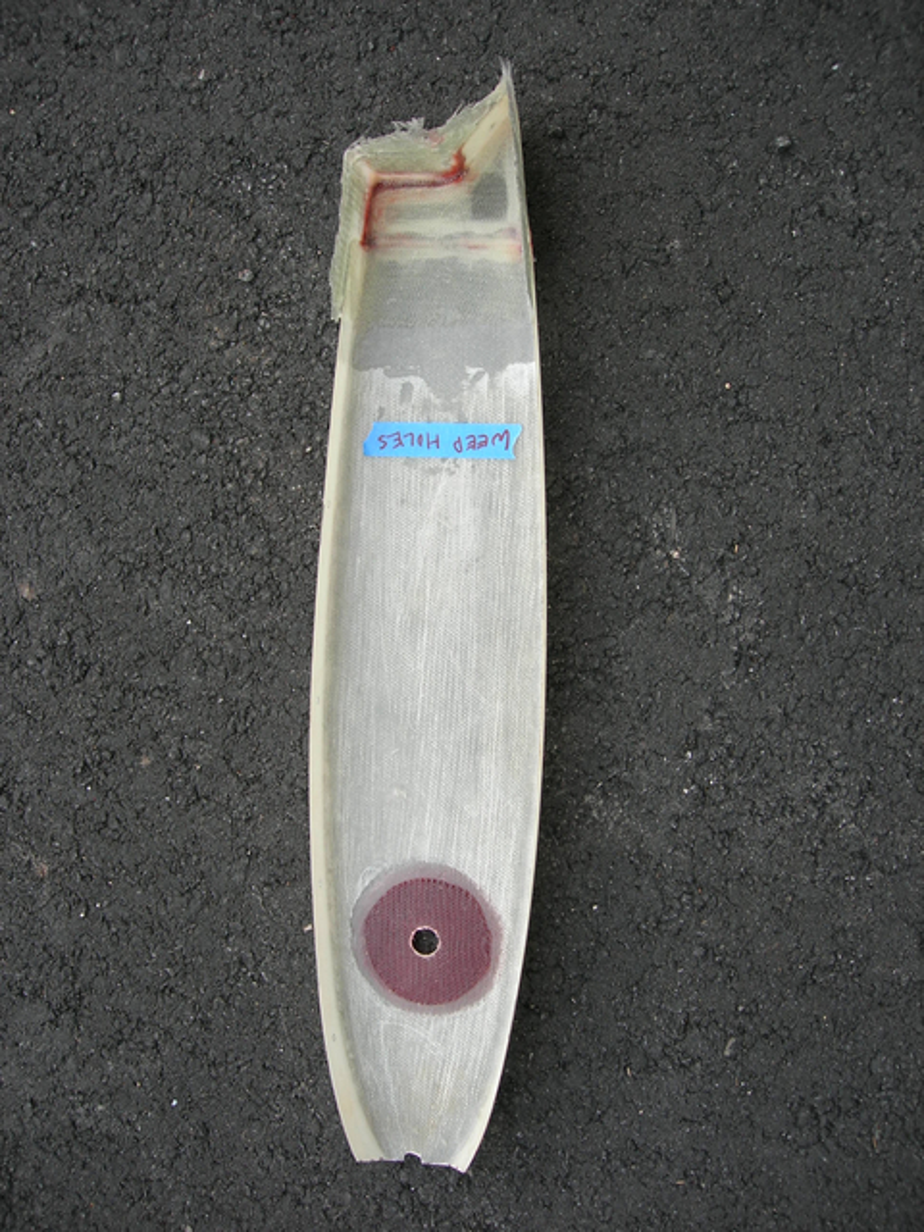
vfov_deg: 49.0
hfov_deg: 37.7
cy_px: 616
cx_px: 462
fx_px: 1352
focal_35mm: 38
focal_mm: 7.8
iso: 64
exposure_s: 1/41.8
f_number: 2.8
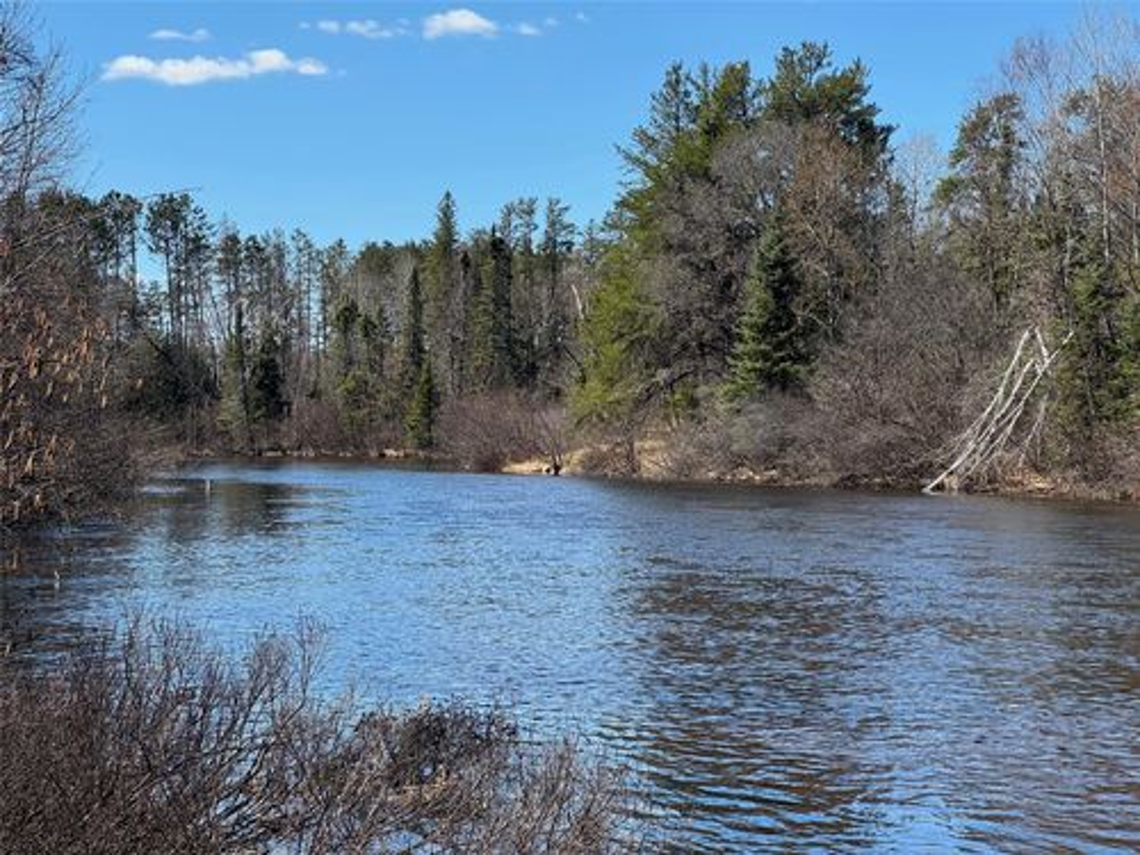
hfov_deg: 25.3
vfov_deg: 19.1
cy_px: 428
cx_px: 570
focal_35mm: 77
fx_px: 2536
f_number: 2.8
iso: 25
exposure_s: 1/564
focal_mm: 9
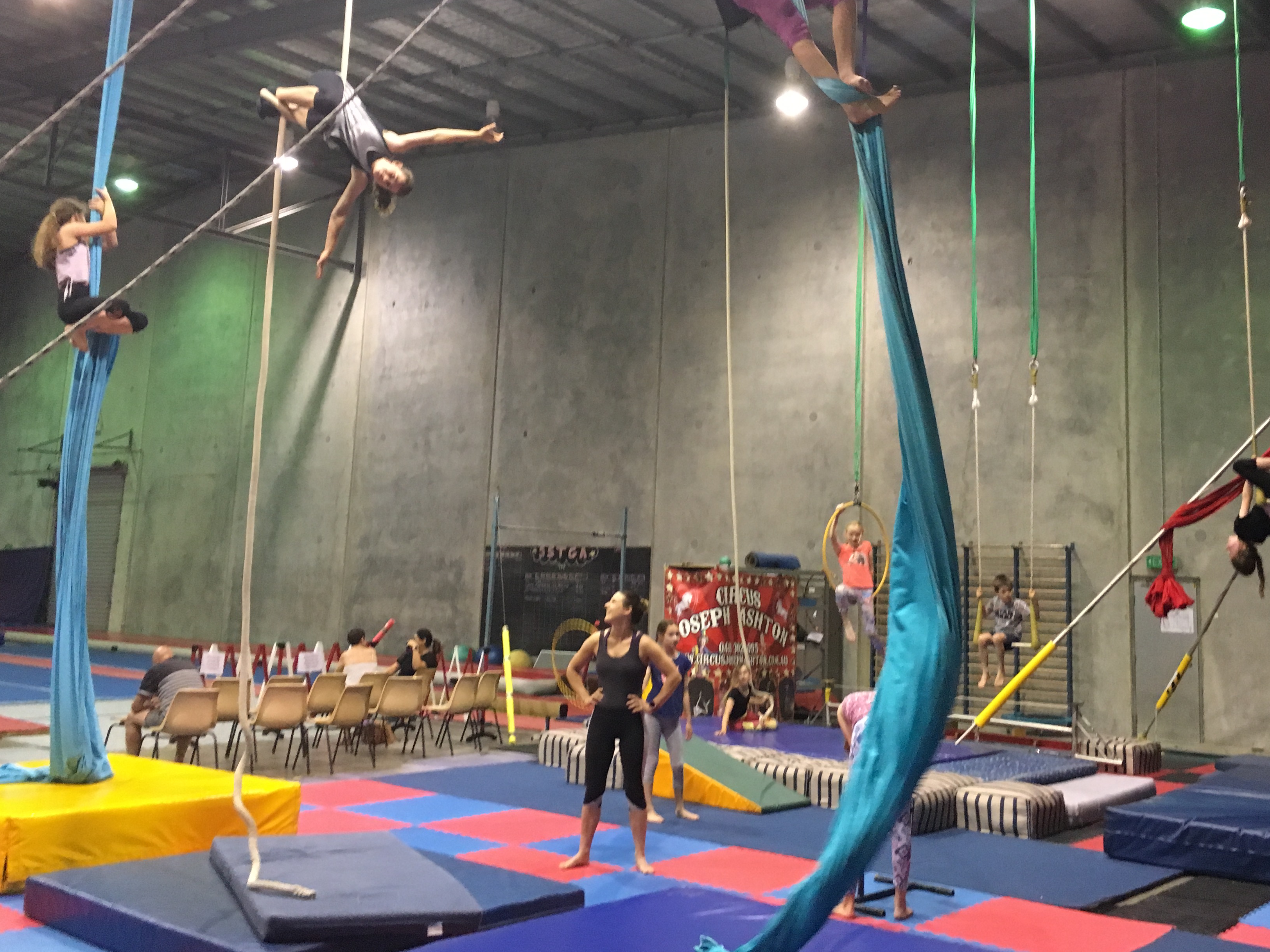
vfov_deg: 39.4
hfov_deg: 51.1
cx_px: 737
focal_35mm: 36
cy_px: 369
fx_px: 1321
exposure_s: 1/25
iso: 200
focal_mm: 4.15
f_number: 2.2
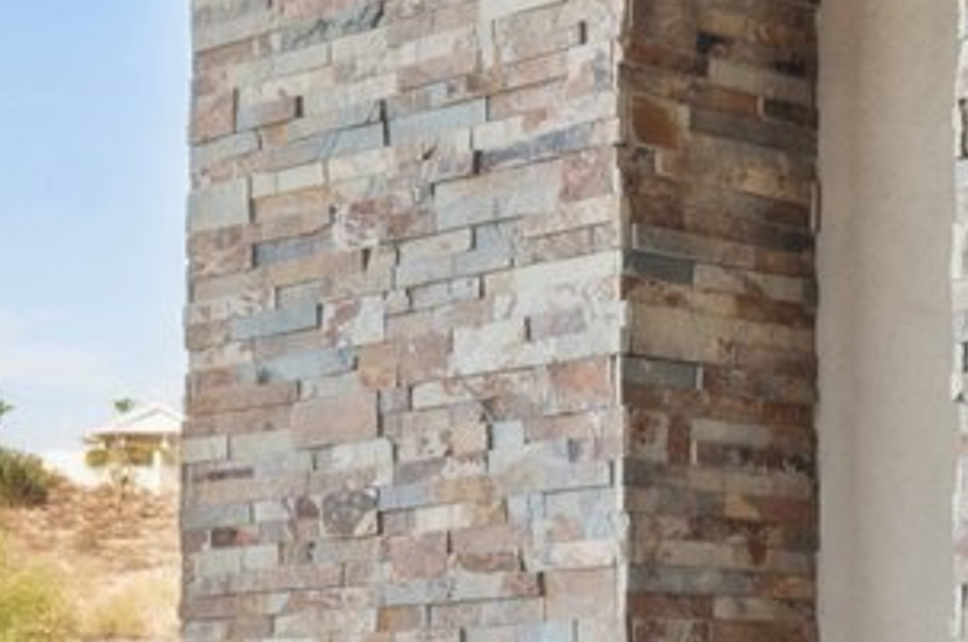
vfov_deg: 11.3
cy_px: 789
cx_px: 799
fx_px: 3178
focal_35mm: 118
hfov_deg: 17.2
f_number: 8
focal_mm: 17.5
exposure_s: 1/80
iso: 320
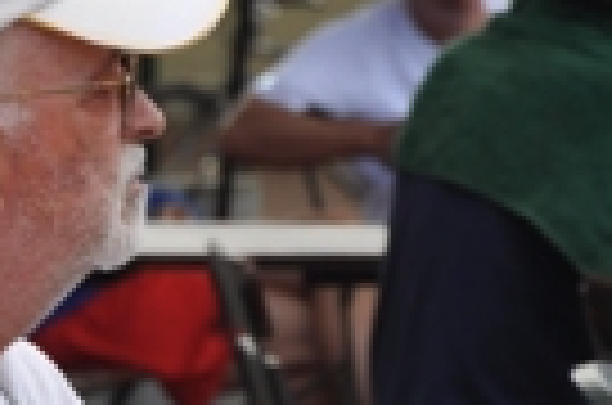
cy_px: 261
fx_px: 8830
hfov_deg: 4.0
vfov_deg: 2.6
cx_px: -148
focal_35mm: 521
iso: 200
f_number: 8
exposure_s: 1/200
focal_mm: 105
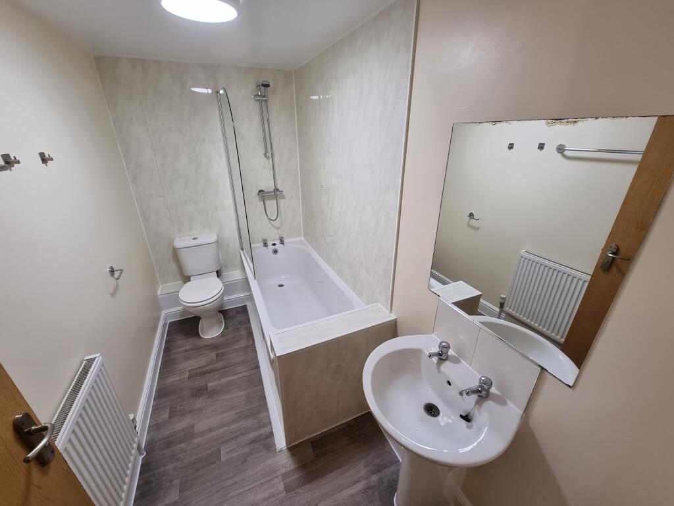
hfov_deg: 106.2
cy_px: 253
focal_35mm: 13
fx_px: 253
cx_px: 337
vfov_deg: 89.9
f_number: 2.2
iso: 200
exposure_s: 1/50
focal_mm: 2.2
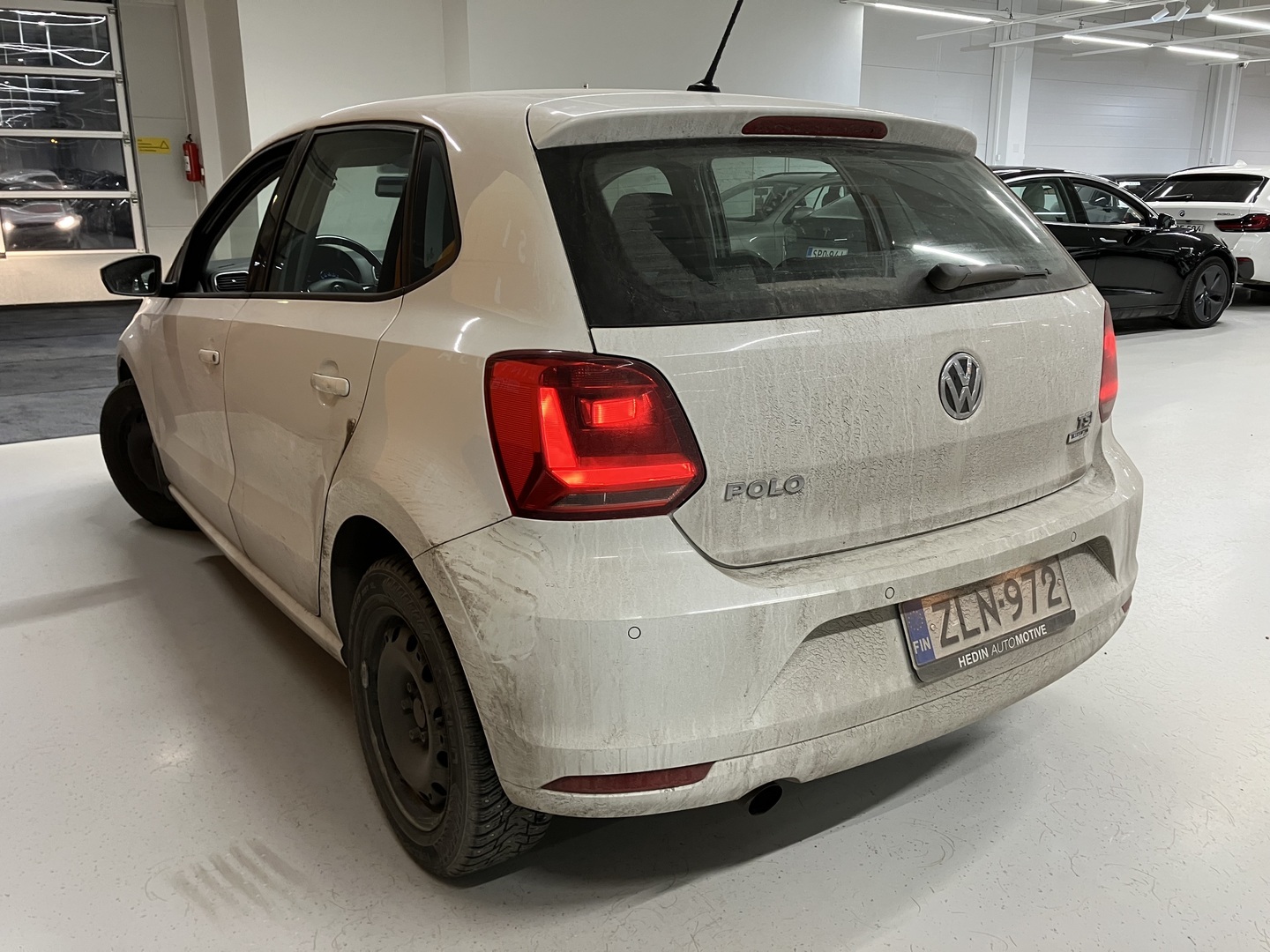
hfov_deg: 63.4
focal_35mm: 28
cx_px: 635
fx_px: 1027
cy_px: 476
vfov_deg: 49.7
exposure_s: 1/50
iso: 80
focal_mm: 3.99
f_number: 1.8
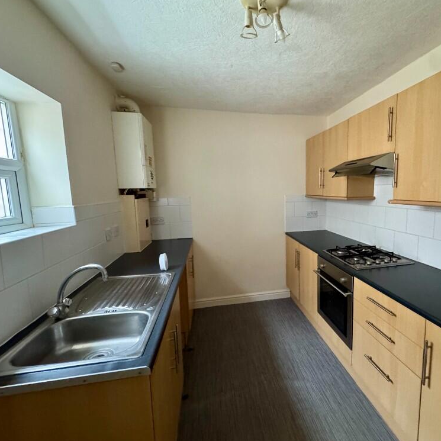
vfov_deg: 84.0
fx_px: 245
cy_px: 221
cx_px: 268
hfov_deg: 82.8
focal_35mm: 17
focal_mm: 2.22
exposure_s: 1/60
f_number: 2.2
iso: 1000
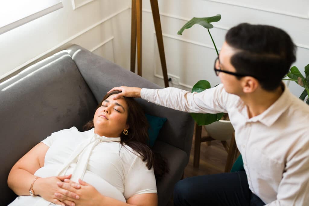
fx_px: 300
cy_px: 103
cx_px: 154
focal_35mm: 35
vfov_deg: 37.9
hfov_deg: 54.4
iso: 400
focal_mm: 35
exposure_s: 1/160
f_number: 1.8
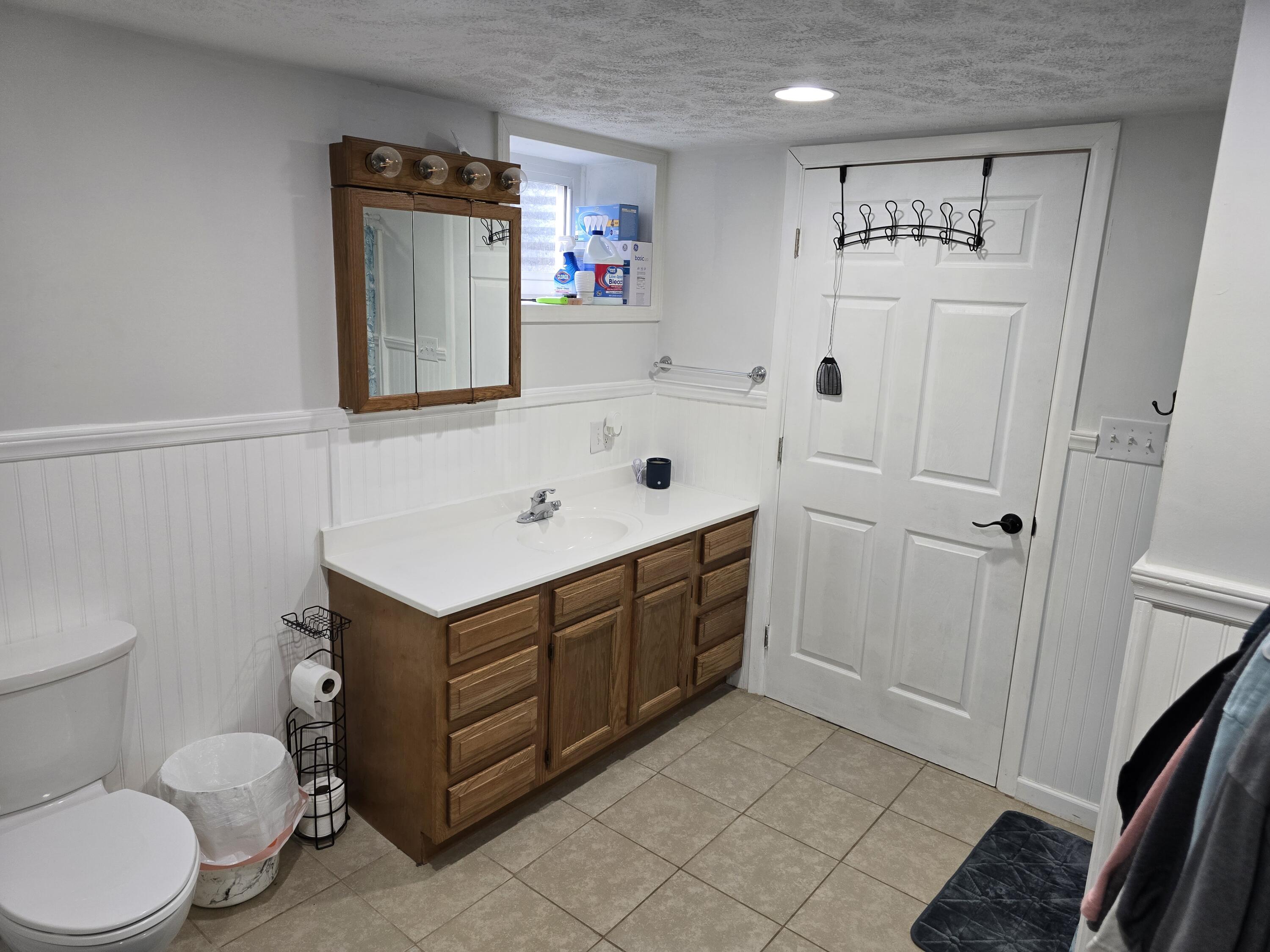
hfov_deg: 73.9
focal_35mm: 23
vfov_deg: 58.9
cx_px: 635
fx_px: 844
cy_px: 476
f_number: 1.7
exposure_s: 1/120
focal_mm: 6.3
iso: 160
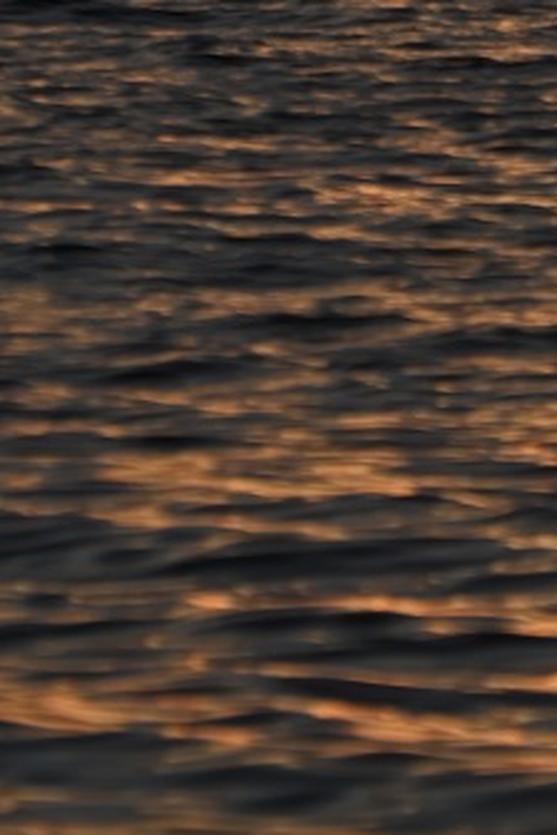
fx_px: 17614
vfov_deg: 2.7
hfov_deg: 1.8
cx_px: 844
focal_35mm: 759
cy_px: 184
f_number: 5.6
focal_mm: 170
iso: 125
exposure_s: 1/1000
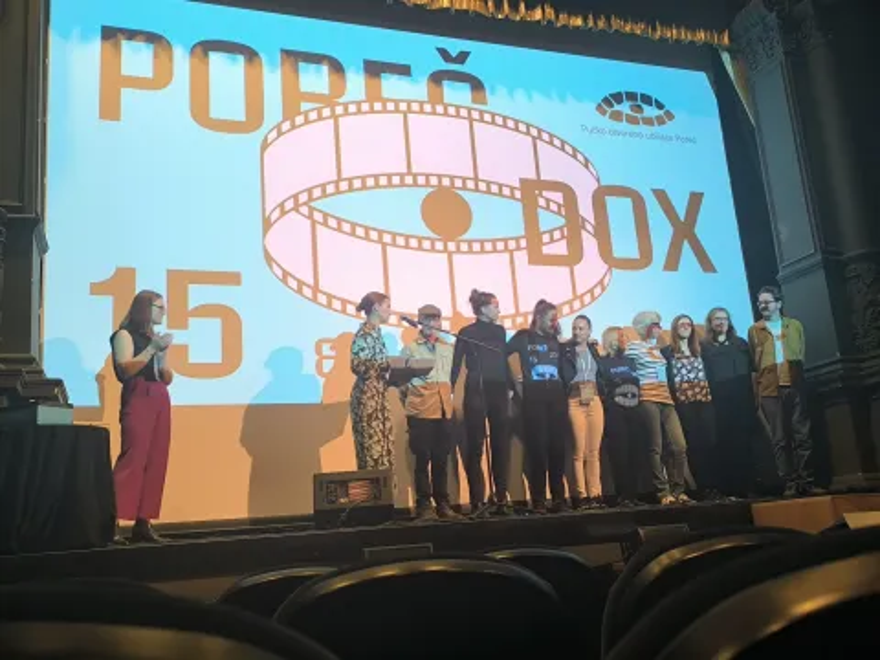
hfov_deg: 55.4
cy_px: 330
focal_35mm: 33
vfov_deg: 42.9
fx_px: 839
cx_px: 440
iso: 800
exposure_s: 1/50
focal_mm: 6.14
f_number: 1.65
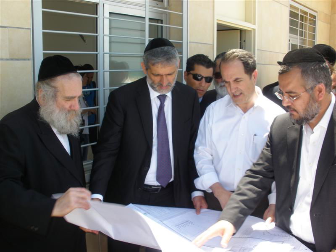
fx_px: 349
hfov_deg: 51.4
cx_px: 168
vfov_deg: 39.7
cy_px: 126
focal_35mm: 36
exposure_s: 1/80
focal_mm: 6.3
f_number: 5.6
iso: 64
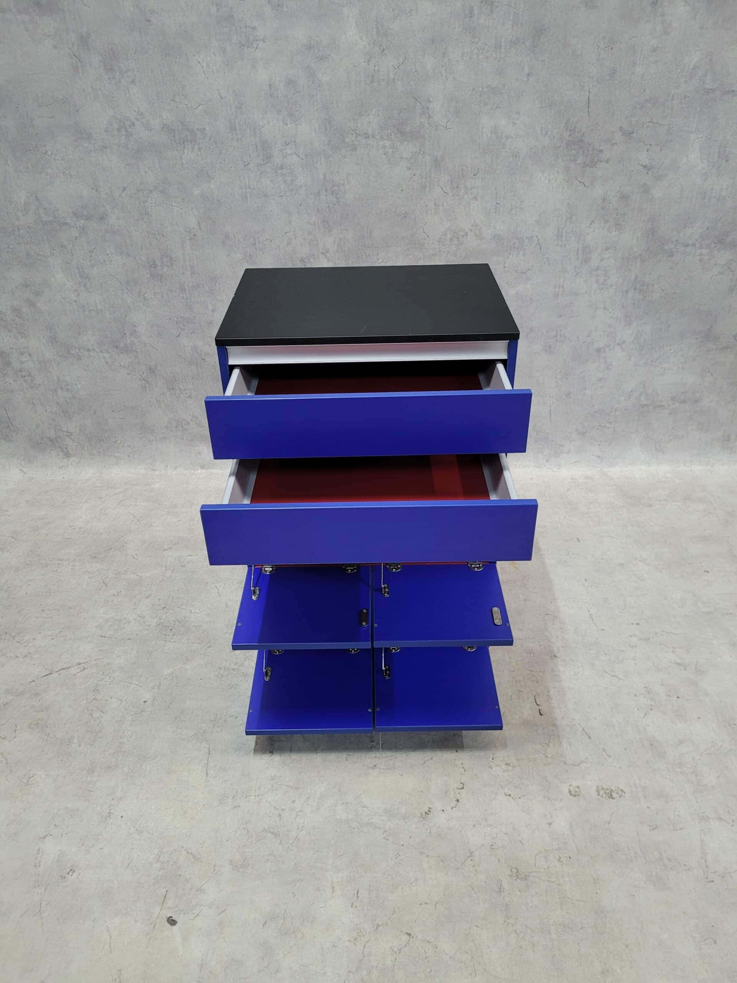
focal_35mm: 26
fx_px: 738
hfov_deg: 53.1
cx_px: 368
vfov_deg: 67.3
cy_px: 492
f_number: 1.8
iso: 250
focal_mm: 5.4
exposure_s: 1/50
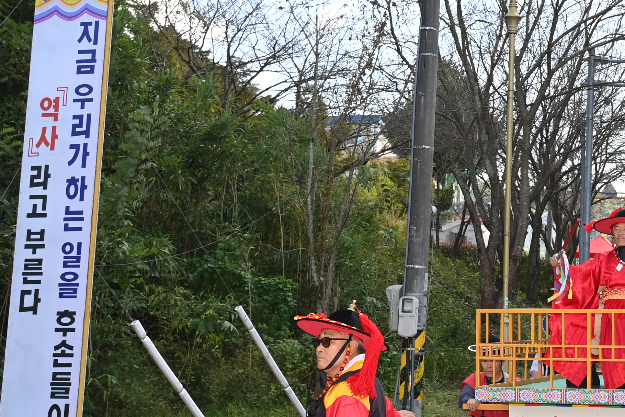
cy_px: 178
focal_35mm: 78
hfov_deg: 24.8
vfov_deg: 17.5
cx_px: 626
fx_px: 1354
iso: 400
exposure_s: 1/250
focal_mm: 34
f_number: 7.1
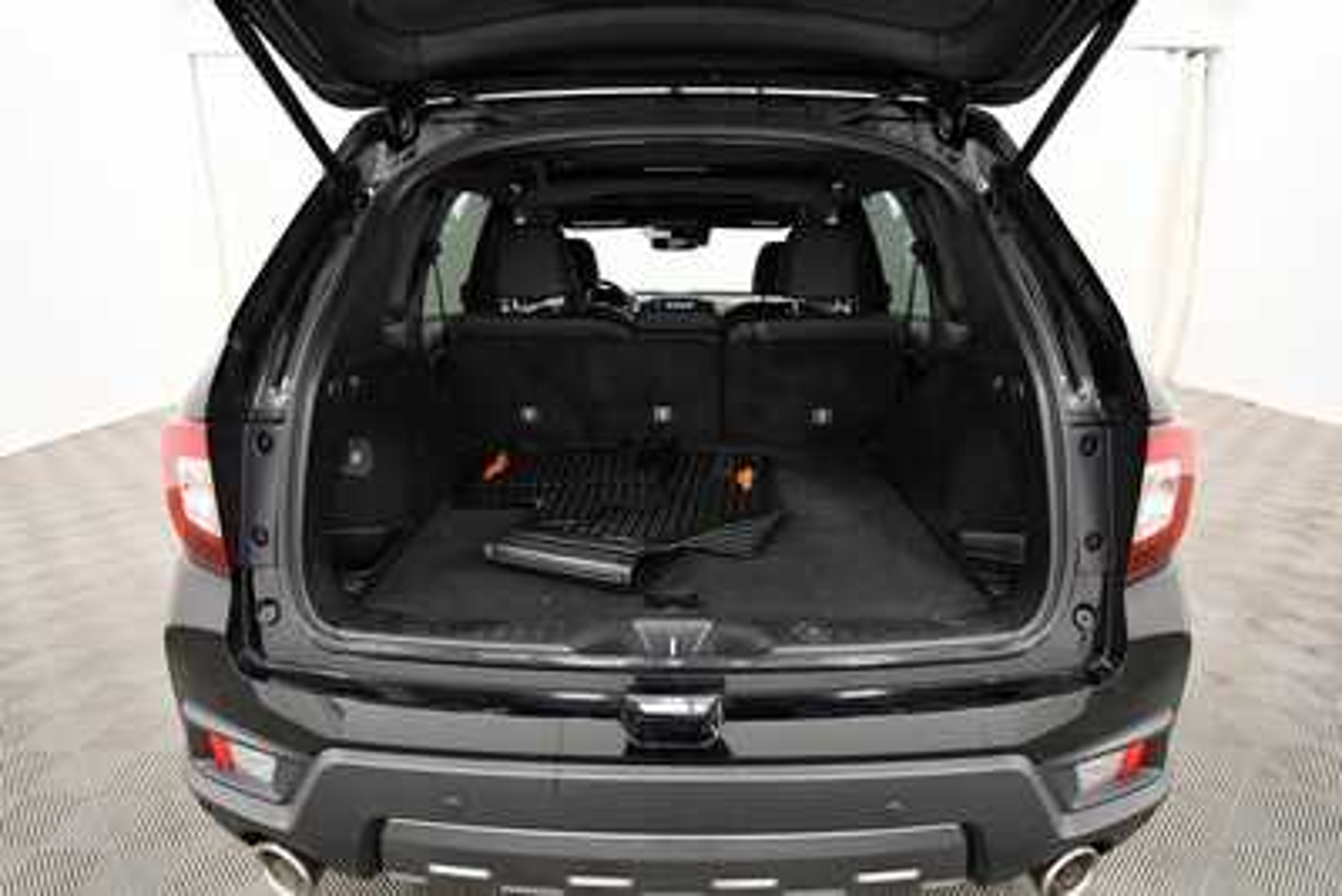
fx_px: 708
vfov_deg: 64.6
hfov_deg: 86.9
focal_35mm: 19
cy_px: 448
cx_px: 671
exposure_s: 1/125
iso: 2500
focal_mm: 13
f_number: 5
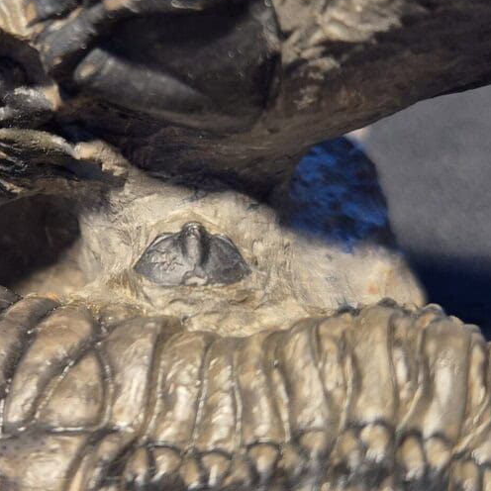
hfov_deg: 29.4
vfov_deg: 30.4
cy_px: 175
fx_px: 899
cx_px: 56
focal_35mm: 56
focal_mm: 5.4
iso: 100
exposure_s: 1/100
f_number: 1.8
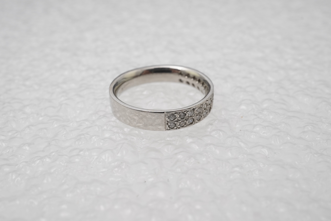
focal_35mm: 45
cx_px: 166
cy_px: 110
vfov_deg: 29.9
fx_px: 414
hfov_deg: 43.6
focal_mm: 30
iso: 400
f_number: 22
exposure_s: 1/125
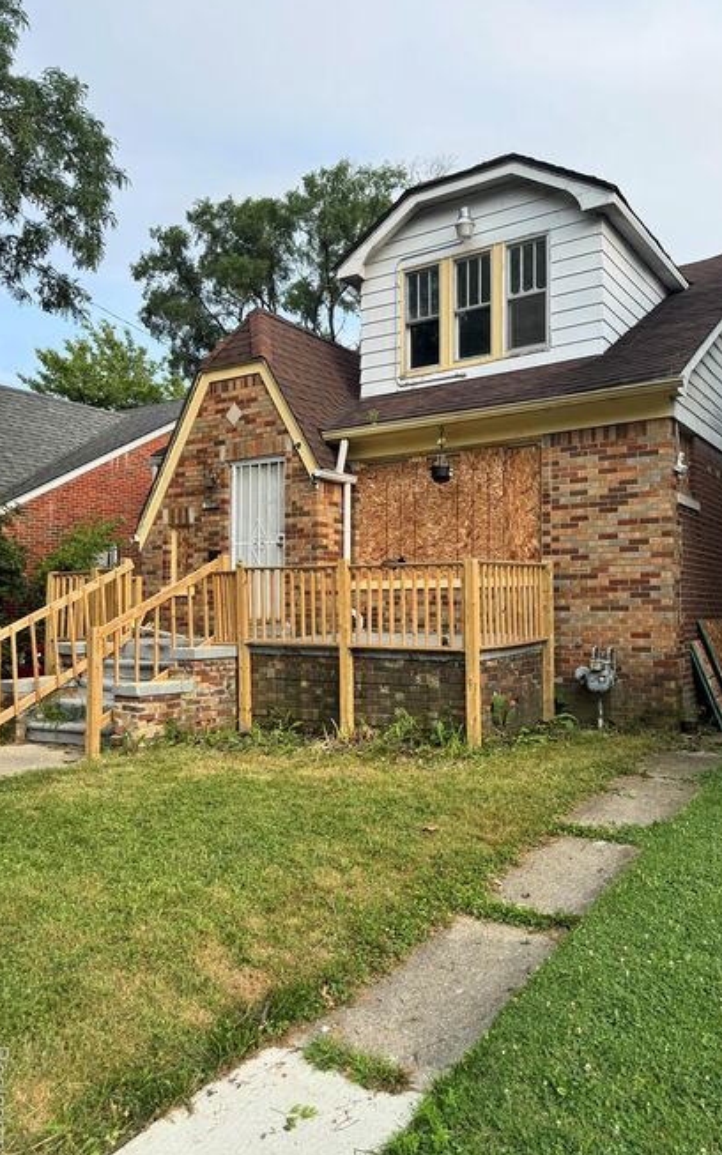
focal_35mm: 26
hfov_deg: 47.4
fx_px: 819
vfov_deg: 70.4
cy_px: 570
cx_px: 425
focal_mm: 6.76
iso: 80
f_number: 1.78
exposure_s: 1/966
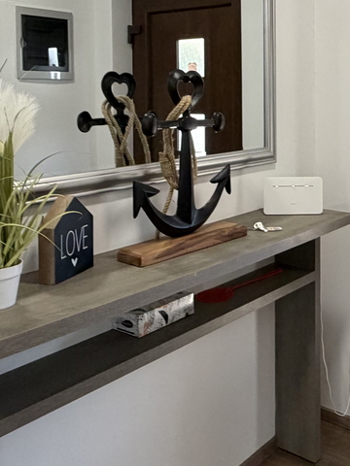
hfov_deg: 32.5
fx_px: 566
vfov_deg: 43.4
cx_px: 321
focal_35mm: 42
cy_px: 116
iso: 320
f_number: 2.2
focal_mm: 2.22
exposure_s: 1/110
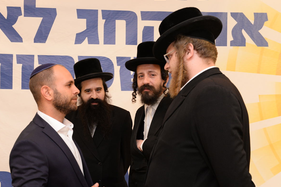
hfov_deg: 39.5
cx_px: 119
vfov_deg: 27.0
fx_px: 390
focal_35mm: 50
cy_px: 100
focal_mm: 42
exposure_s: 1/80
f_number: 5.6
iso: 2500
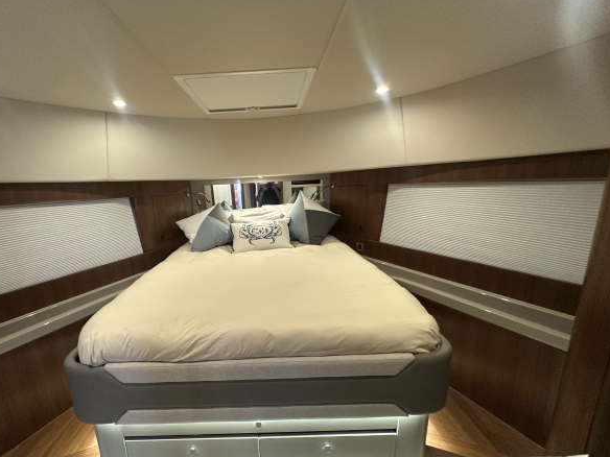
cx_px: 267
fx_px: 282
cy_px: 250
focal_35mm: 16
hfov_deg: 94.0
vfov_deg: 77.9
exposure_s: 1/50
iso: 250
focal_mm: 2.22
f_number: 2.2
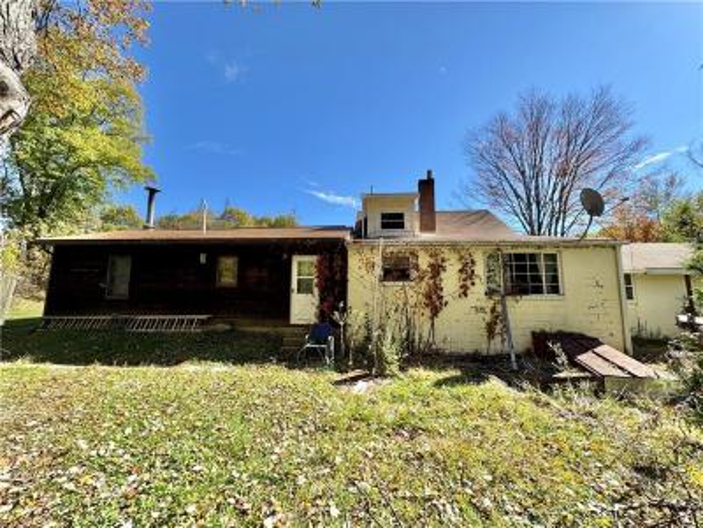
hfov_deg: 102.1
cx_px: 352
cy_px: 264
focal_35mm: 14
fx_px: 284
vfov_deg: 85.7
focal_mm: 2.22
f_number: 2.2
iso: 40
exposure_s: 1/831
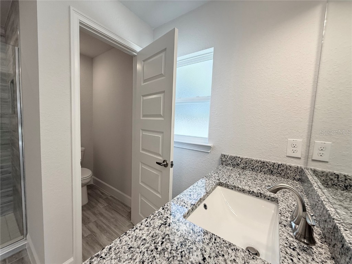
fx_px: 142
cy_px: 132
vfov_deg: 85.7
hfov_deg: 102.1
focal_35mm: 14
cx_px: 176
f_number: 2.2
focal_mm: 2.22
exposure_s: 1/120
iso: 125
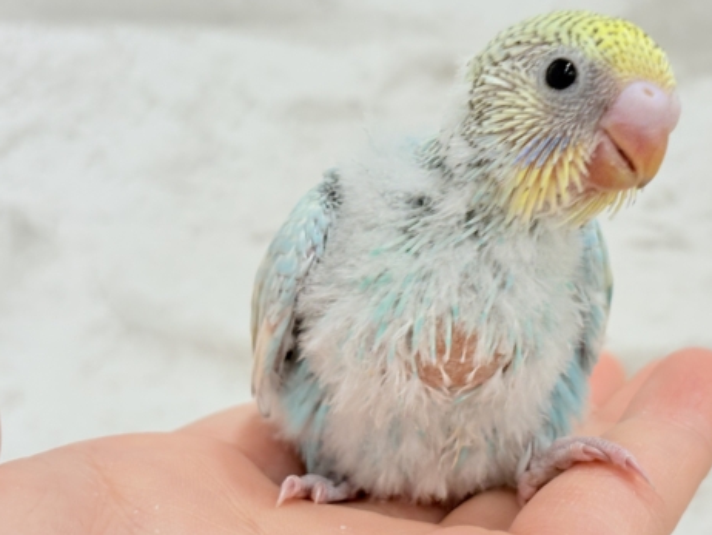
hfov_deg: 26.8
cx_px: 485
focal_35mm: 72
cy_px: 217
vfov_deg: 20.4
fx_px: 1482
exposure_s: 1/100
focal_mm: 5.96
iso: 80
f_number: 1.6
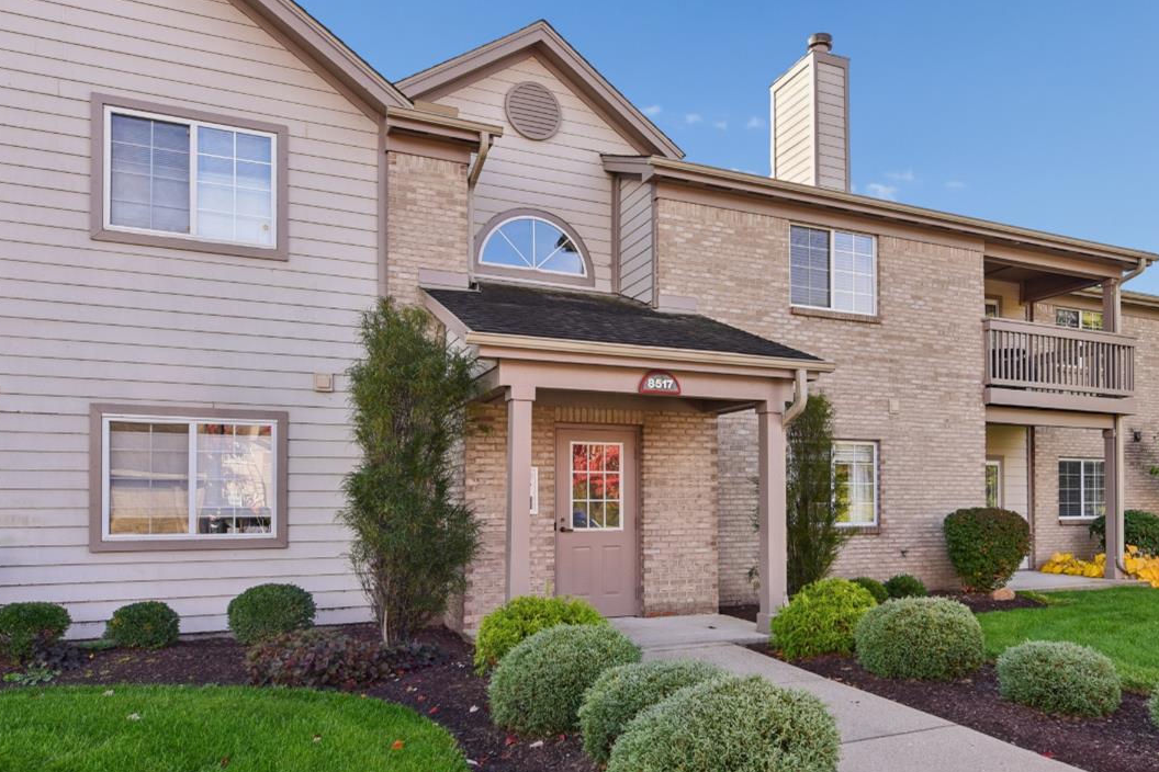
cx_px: 657
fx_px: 869
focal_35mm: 27
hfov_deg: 67.1
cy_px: 476
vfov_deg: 47.5
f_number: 8
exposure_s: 1/200
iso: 400
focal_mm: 19
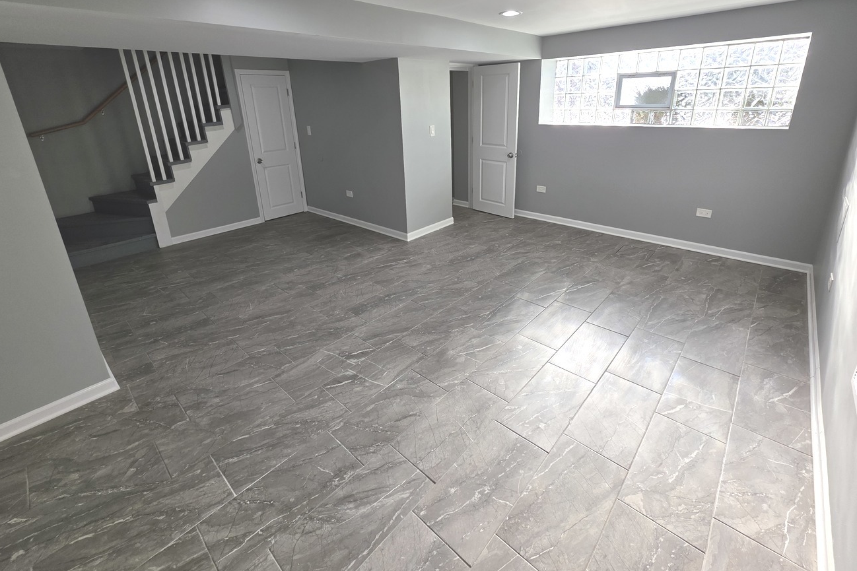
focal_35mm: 15
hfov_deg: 100.4
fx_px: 357
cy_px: 222
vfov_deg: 76.3
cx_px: 434
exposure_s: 1/120
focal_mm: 2.2
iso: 32
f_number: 1.9
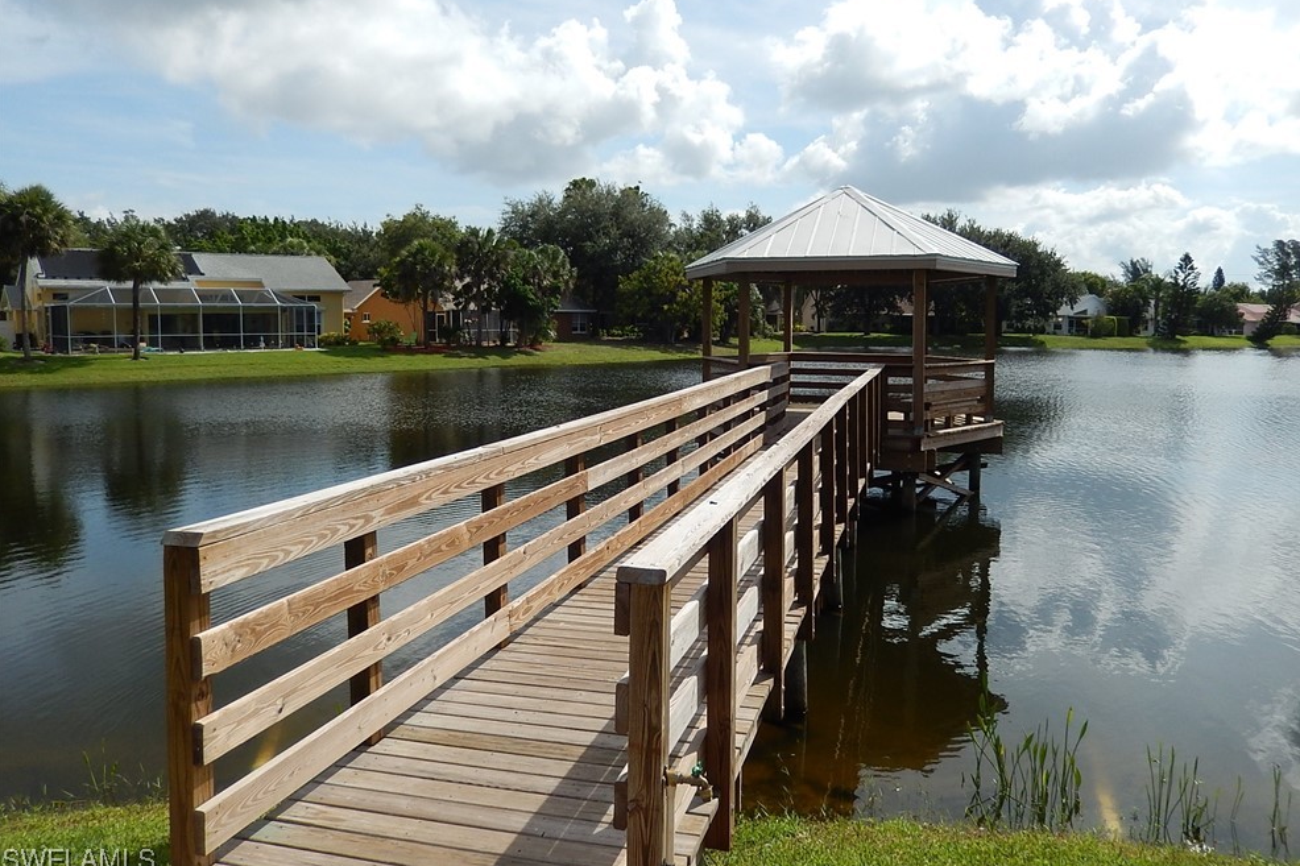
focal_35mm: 27
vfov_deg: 47.8
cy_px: 384
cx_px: 670
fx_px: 975
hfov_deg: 67.4
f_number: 6.8
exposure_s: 1/500
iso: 125
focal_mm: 4.5
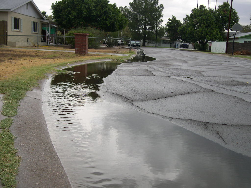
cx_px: 126
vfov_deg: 37.7
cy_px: 94
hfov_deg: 49.0
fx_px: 276
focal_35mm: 38
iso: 100
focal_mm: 8
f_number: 2.8
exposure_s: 1/300
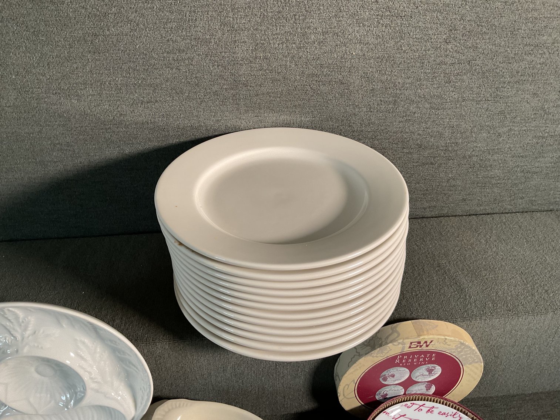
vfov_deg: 48.2
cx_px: 280
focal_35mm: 29
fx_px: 469
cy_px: 210
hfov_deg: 61.7
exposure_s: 1/60
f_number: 1.8
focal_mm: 3
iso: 80
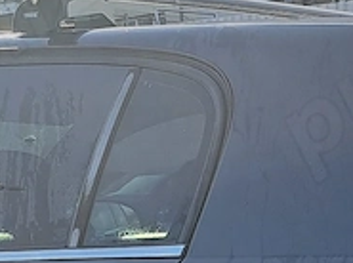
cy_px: 526
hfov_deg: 15.1
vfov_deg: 10.4
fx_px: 1323
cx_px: 263
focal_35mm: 130
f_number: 1.8
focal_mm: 5.23
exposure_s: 1/686
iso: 50
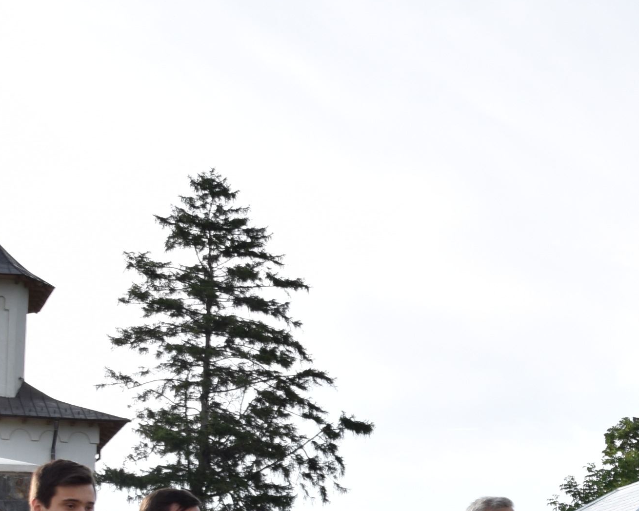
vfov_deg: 17.2
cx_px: 654
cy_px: 538
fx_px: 1645
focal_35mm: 87
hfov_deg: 21.2
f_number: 9
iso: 100
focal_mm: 18
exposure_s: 1/100
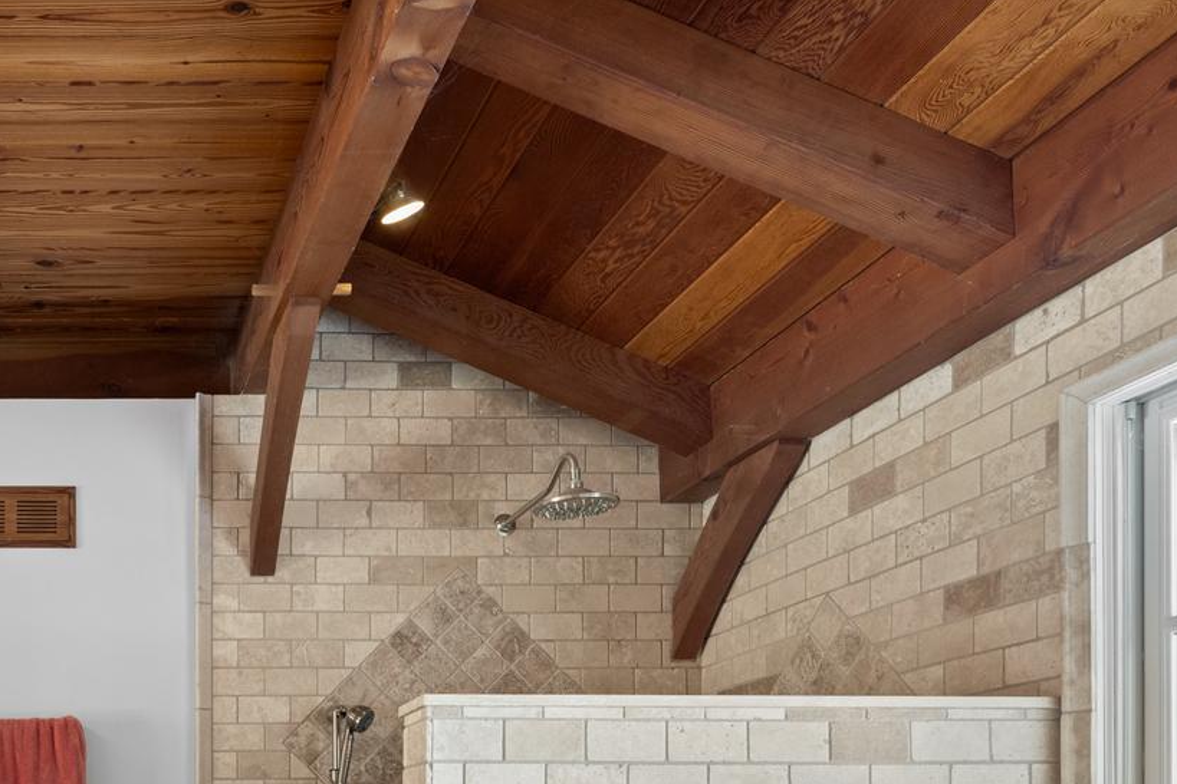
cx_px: 66
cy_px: 882
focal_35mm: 35
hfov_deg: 47.5
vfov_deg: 32.7
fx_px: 1144
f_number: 7.1
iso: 800
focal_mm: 14
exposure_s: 1/8
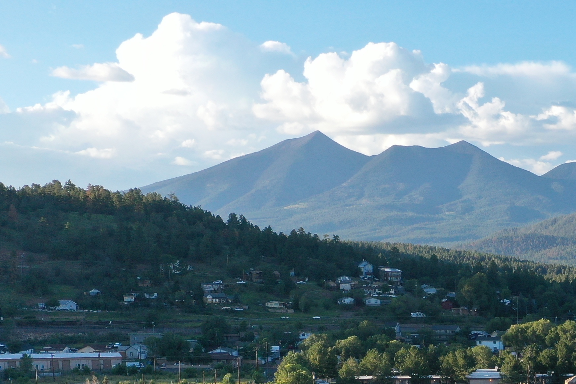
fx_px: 1312
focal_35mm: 82
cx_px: 619
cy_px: 504
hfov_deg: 23.4
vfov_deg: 15.8
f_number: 5
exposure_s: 1/240
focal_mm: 10.26
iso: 100
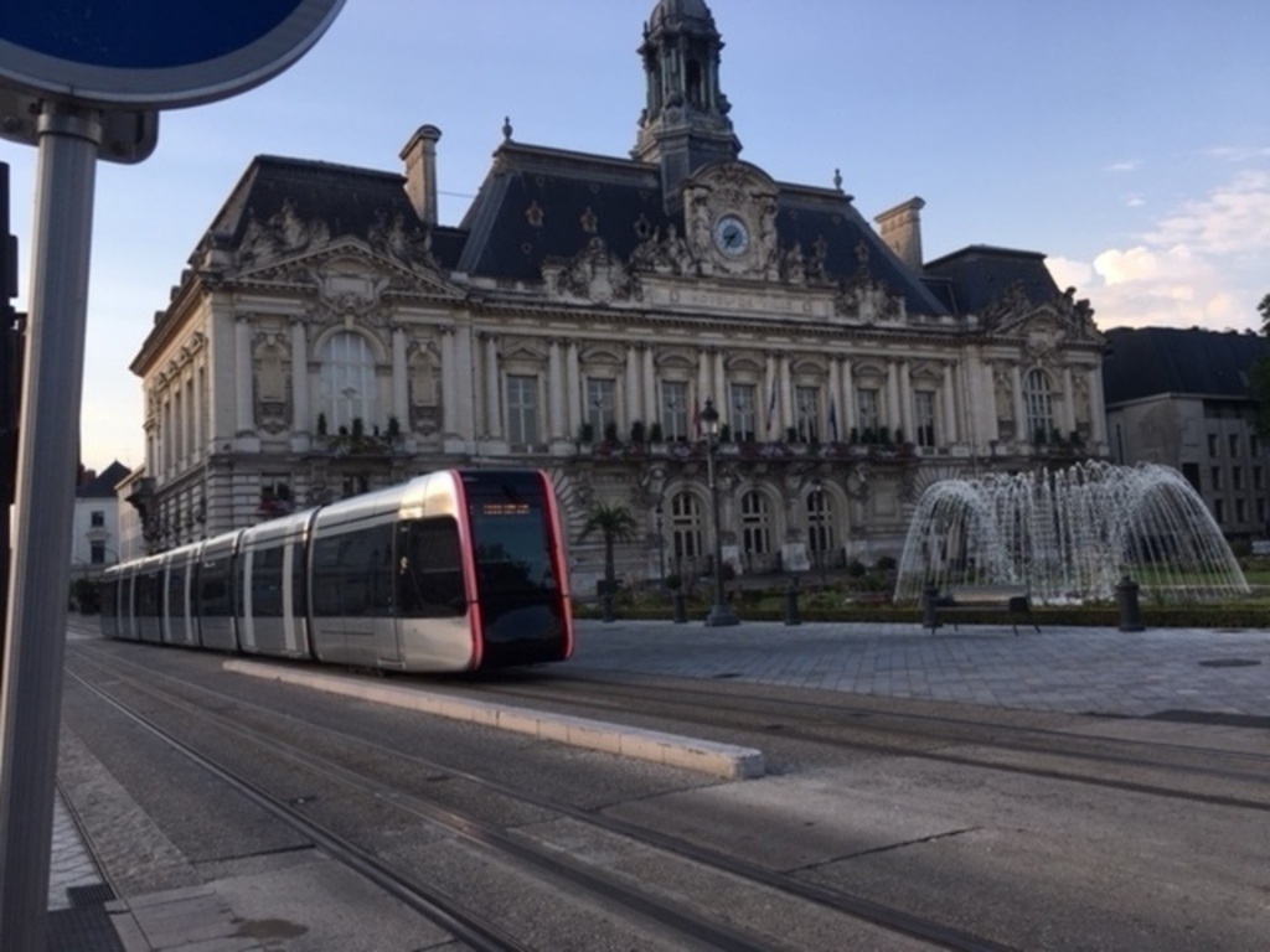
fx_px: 1064
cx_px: 635
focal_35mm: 29
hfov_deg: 61.7
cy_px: 476
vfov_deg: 48.2
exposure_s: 1/503
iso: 25
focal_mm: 4.15
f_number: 2.2
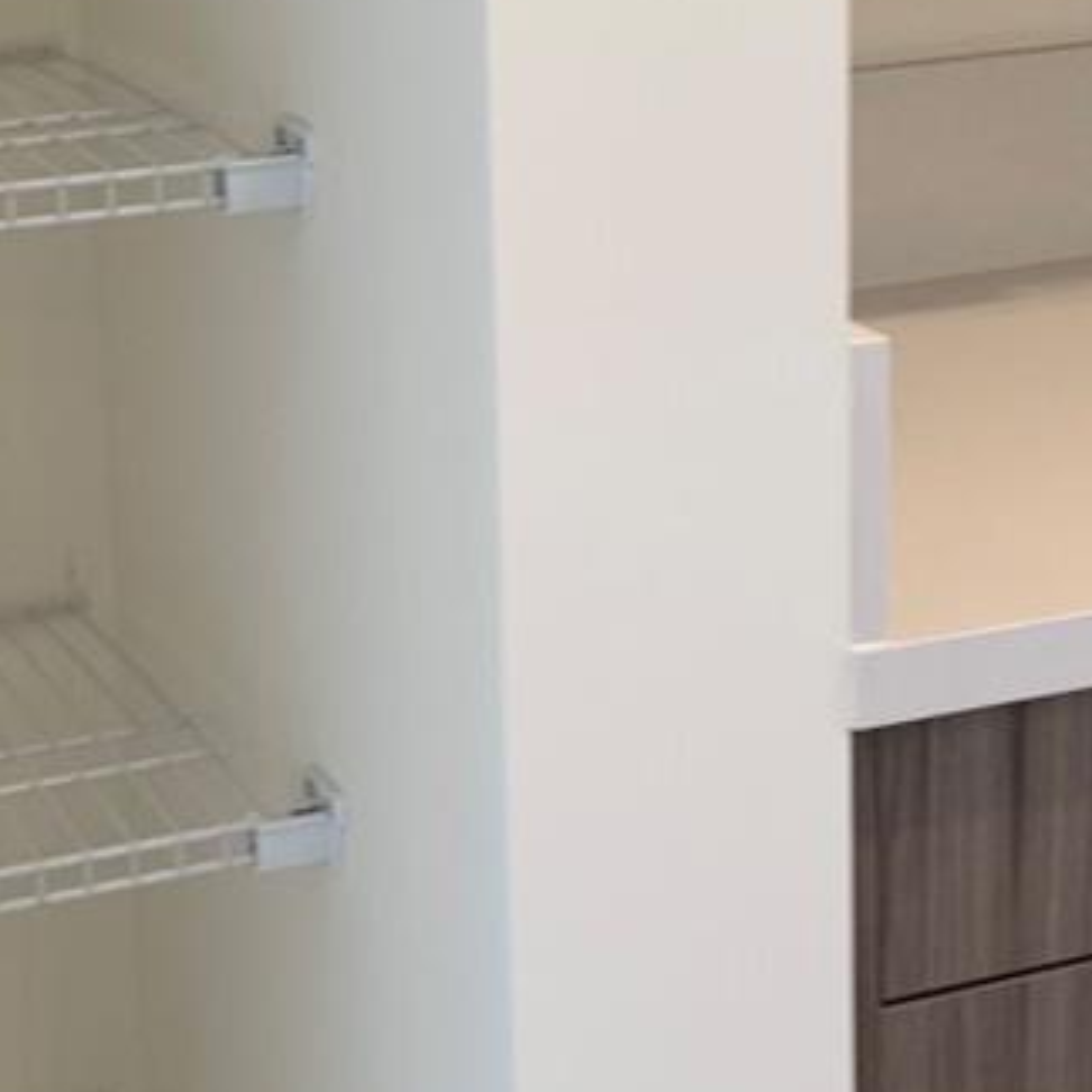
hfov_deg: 20.4
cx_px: 428
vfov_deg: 20.2
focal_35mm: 85
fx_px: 3034
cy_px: 246
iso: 64
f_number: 1.8
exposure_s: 1/60
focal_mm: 4.25
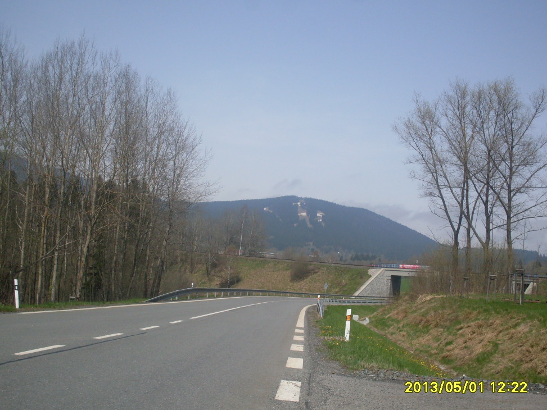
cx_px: 279
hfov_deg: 46.8
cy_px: 213
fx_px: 632
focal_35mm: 40
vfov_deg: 36.0
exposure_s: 1/350
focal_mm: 6.3
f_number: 8.4
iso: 80
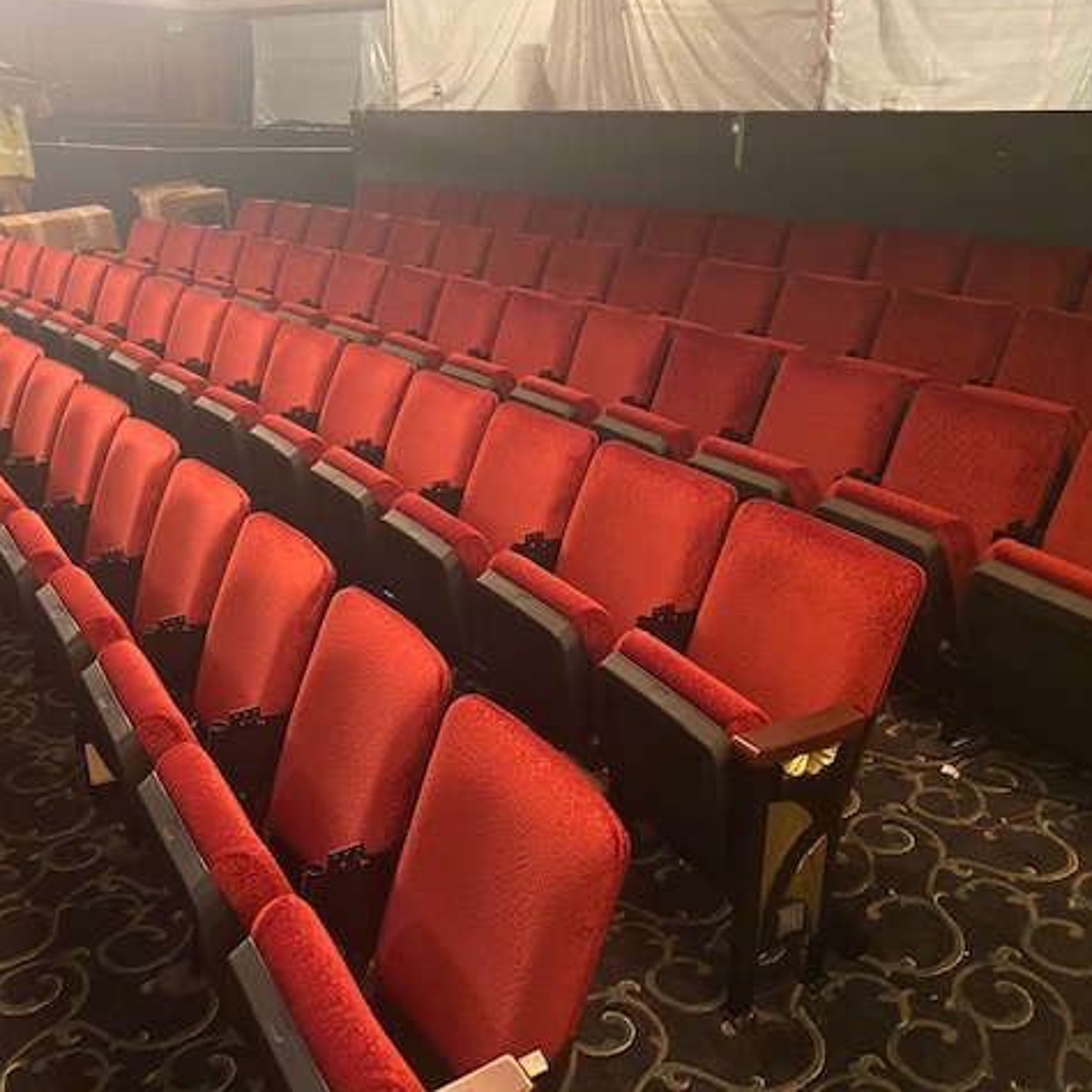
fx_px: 1106
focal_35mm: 31
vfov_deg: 52.5
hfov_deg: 52.5
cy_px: 541
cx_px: 514
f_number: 1.8
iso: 1000
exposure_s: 1/30
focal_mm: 4.25
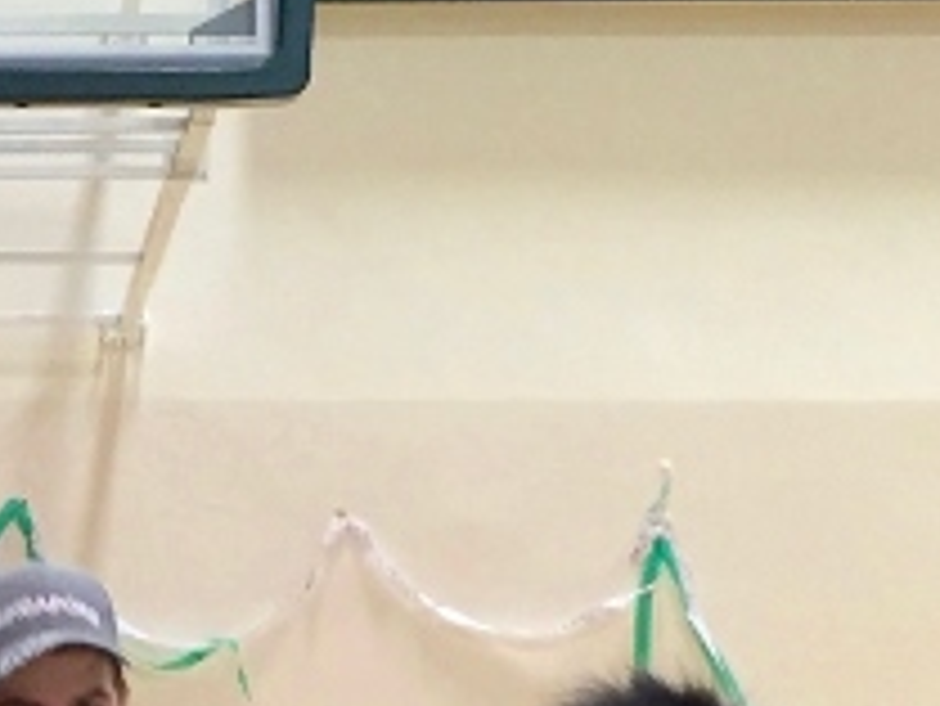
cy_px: 818
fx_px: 3858
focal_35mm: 142
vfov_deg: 10.3
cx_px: -22
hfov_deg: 13.7
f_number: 2.2
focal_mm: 4.15
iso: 100
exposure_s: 1/33
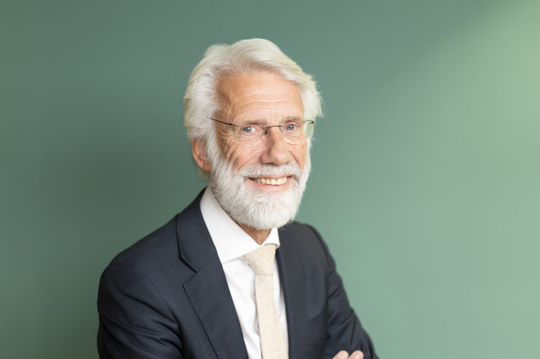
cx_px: 270
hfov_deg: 39.6
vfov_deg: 26.9
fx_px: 749
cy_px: 180
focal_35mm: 50
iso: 160
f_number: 2.5
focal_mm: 50
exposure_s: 1/60
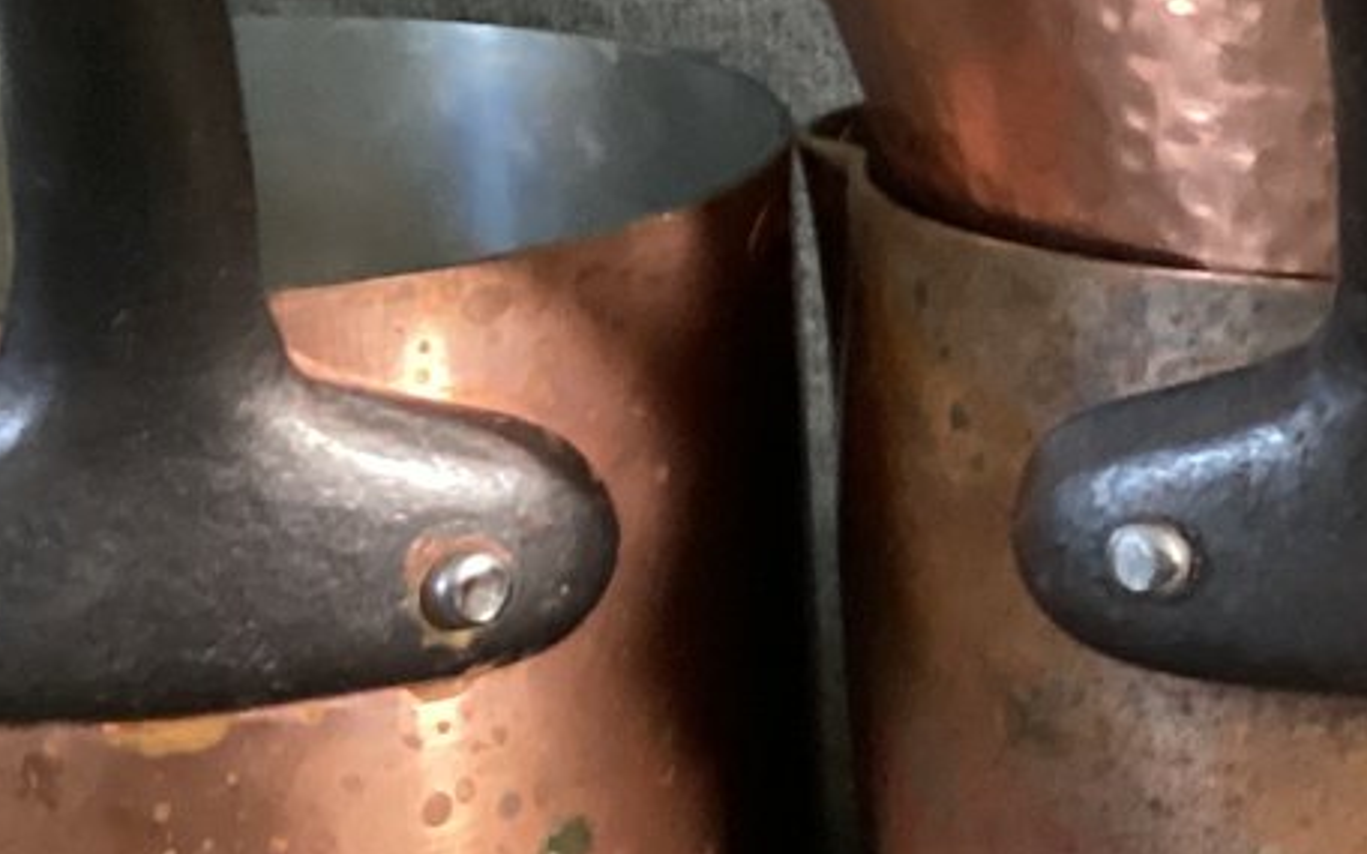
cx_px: 1548
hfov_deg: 18.3
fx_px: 4061
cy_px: 427
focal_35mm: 109
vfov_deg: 12.0
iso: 400
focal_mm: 3.3
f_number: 2.4
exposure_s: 1/25
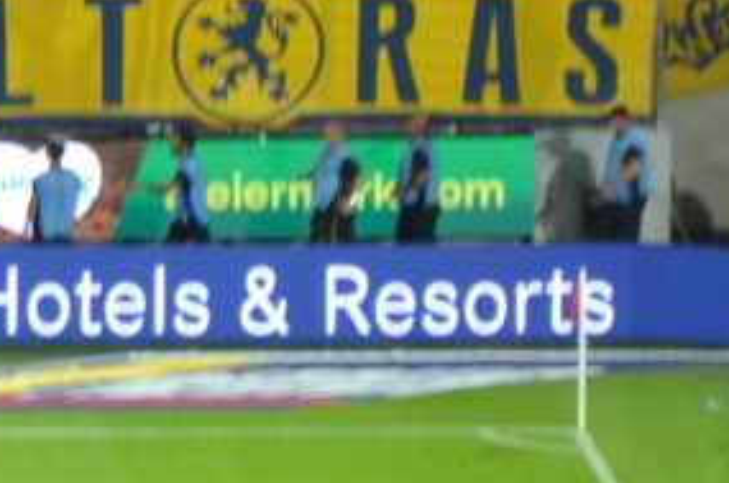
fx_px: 17887
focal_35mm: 885
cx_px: -120
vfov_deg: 1.5
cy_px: -386
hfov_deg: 2.3
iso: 640
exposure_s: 1/60
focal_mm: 105
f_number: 5.6
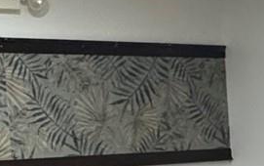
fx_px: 807
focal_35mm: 112
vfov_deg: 11.4
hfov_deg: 18.3
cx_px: 23
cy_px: 212
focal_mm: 2.22
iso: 400
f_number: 2.2
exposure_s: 1/60
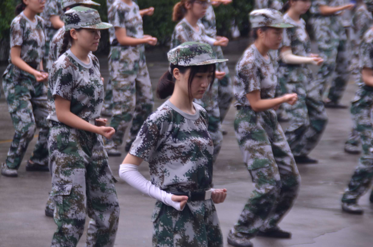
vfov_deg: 6.1
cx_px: 186
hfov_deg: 9.2
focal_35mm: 225
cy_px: 124
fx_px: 2326
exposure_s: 1/50
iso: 100
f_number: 6.3
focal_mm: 150
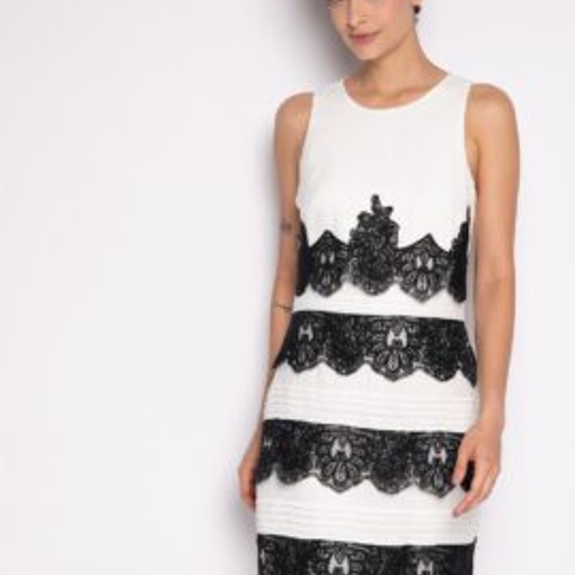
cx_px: 379
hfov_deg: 19.9
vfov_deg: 19.8
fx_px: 1635
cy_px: 446
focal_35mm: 87
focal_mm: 46
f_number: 8
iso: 200
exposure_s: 1/160
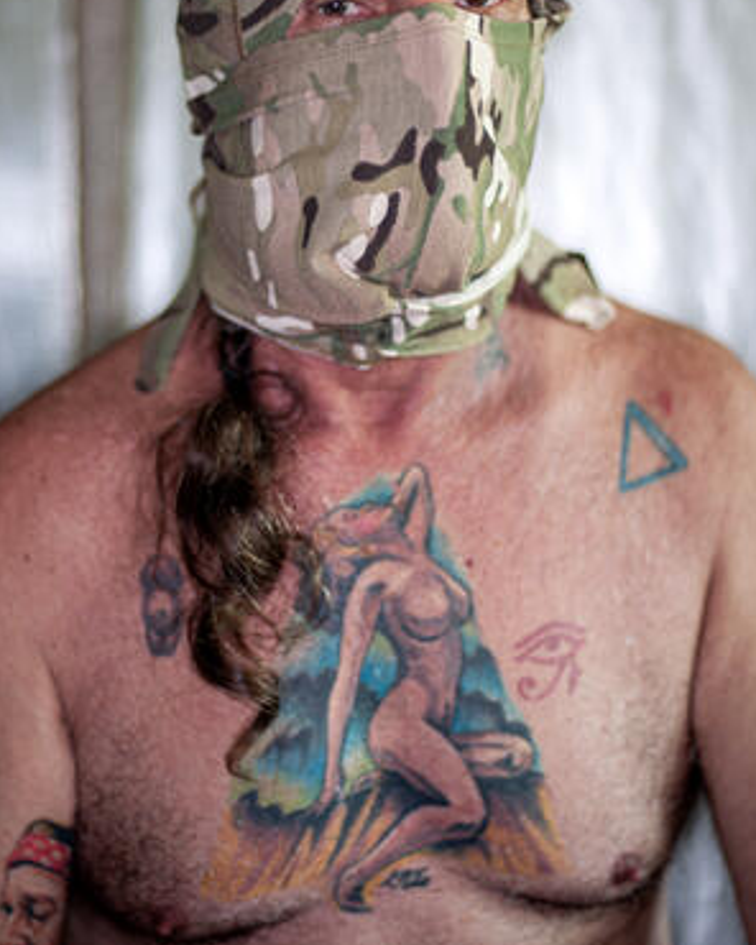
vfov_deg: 24.9
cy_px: 319
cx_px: 298
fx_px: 2126
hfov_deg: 20.1
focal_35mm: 76
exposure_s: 1/80
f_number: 1.4
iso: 160
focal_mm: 50
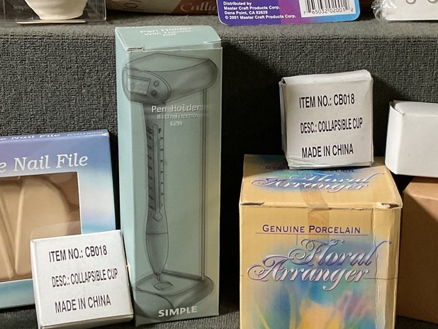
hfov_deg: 27.3
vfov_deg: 20.7
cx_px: 260
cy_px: 175
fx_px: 899
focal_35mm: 71
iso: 100
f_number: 1.8
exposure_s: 1/60
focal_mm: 3
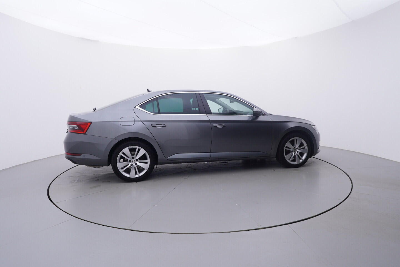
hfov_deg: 77.3
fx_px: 250
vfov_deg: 56.2
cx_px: 200
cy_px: 134
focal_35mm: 22
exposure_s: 1/80
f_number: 5
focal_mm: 15
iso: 200
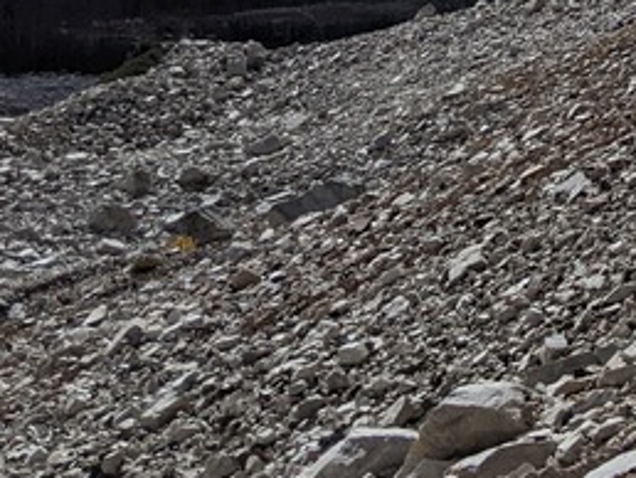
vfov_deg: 12.6
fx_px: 1968
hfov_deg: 15.8
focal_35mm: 107
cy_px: -384
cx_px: 1124
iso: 97
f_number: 1.8
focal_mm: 4.44
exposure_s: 1/23256
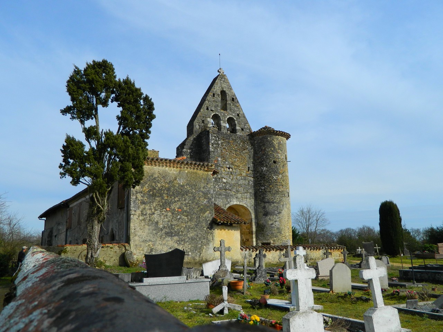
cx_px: 222
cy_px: 166
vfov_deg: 49.7
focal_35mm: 28
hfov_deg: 63.4
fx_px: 358
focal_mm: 5.1
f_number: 8.9
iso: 80
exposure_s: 1/160
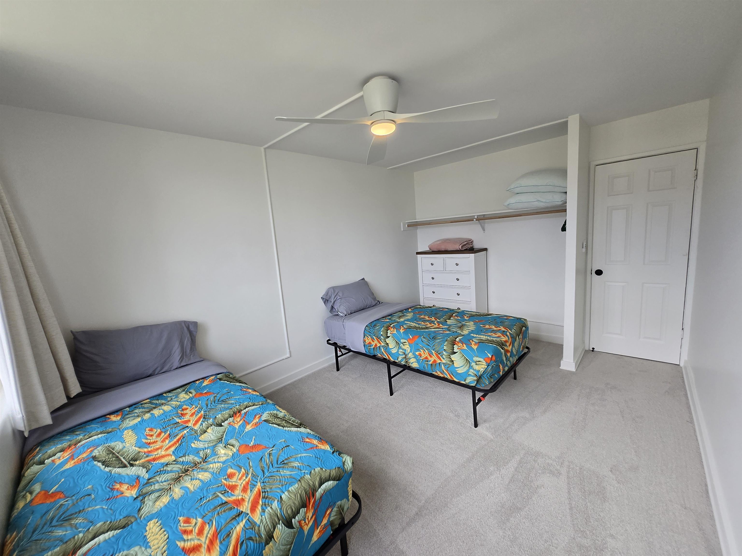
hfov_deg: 106.2
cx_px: 371
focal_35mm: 13
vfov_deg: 89.9
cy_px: 278
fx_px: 279
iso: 50
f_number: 2.2
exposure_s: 1/60
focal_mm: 1.7
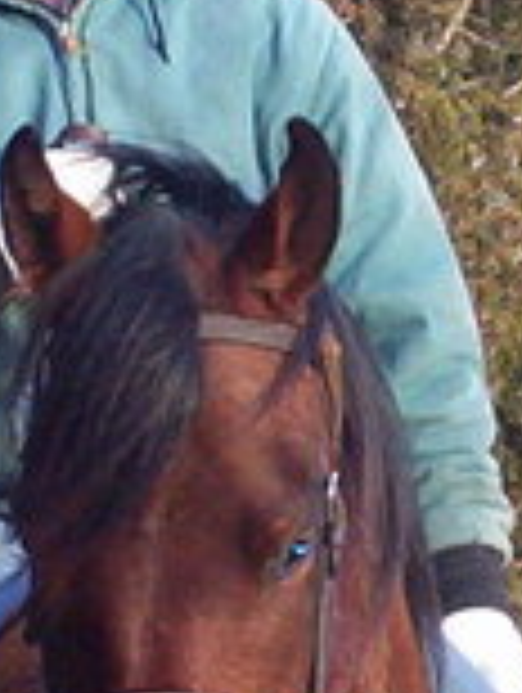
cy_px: 544
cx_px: 212
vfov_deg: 3.1
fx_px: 12893
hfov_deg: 2.3
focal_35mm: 643
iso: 140
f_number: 4.62
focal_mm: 16.3
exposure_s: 1/125
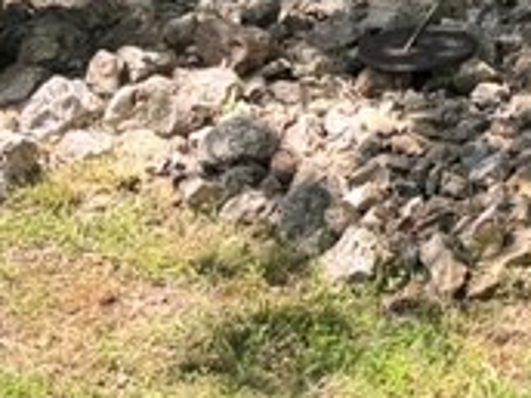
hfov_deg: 11.7
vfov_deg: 9.1
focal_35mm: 143
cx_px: 1210
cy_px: -632
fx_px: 2194
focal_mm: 6.76
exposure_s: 1/522
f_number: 1.78
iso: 80
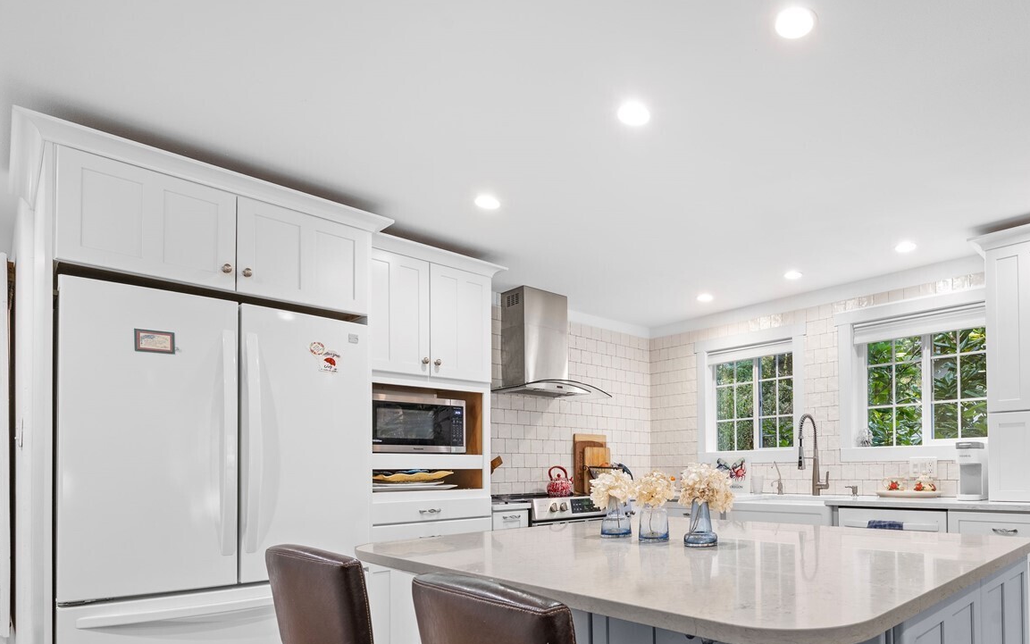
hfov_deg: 78.3
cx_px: 724
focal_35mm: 21
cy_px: 461
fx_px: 590
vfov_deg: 55.3
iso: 400
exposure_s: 1/5
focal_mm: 14
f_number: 9
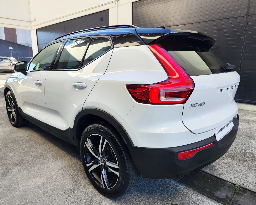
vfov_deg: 58.8
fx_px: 182
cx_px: 126
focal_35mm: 24
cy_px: 102
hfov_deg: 70.3
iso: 50
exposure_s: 1/193
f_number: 1.69
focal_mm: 7.01
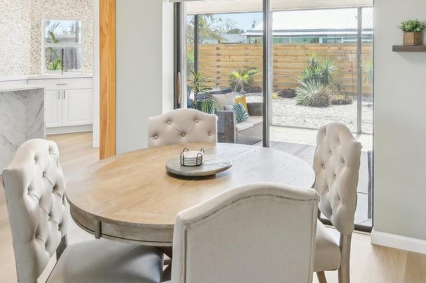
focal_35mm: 31
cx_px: 269
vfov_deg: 40.1
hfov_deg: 59.5
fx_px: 366
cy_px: 47
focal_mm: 14
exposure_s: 1/250
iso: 400
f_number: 8
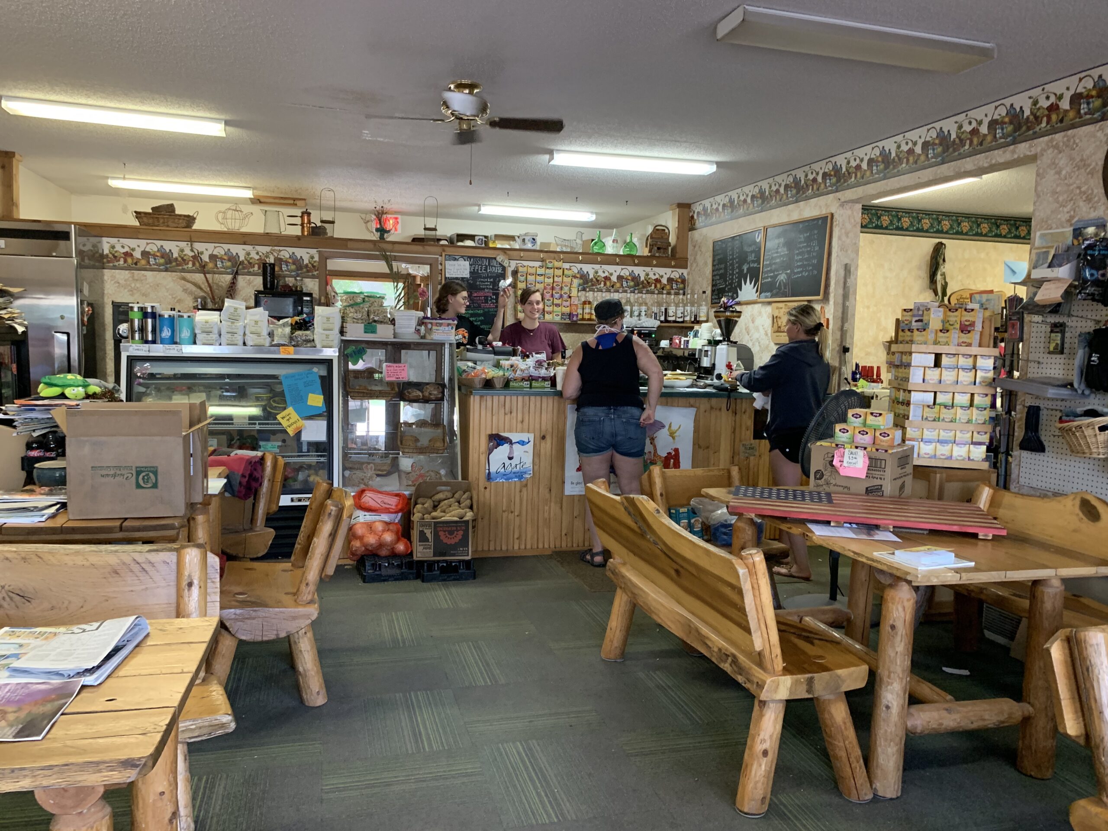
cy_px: 416
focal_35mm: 26
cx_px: 554
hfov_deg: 67.3
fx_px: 832
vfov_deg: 53.1
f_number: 1.8
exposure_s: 1/60
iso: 250
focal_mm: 4.25
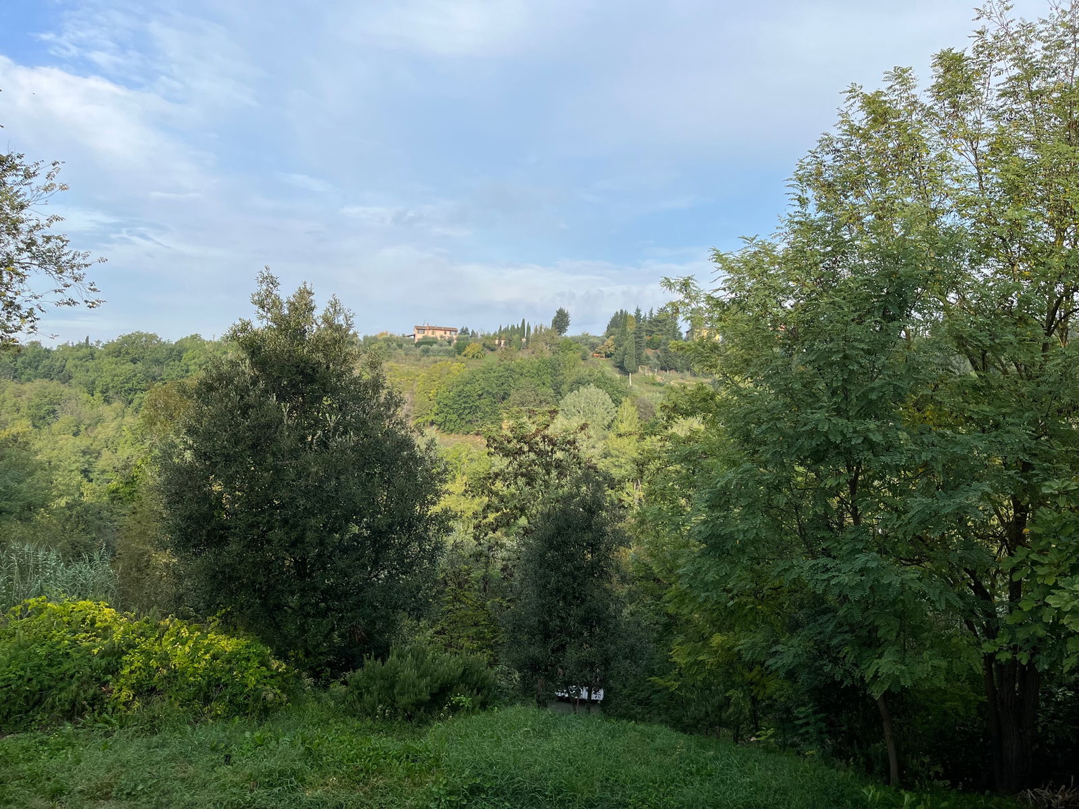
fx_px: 810
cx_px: 540
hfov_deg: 67.3
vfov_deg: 53.1
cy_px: 404
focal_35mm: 26
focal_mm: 5.1
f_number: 1.6
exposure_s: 1/1600
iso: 50
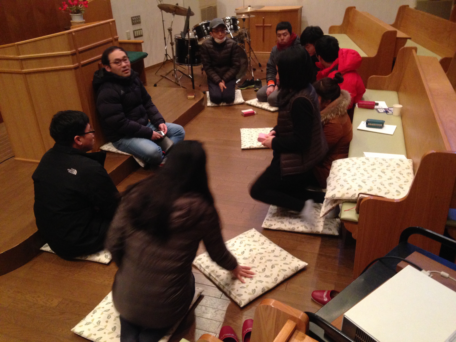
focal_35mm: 33
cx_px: 228
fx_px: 435
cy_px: 171
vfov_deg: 42.9
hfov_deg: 55.4
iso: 320
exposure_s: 1/20
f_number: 2.4
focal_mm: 4.12
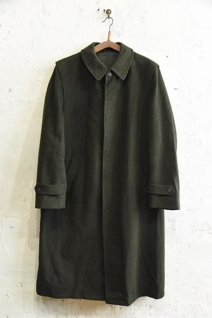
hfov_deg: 37.9
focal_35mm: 35
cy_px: 159
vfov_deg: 54.4
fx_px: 309
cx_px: 106
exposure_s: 1/80
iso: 3200
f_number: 5.6
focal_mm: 35
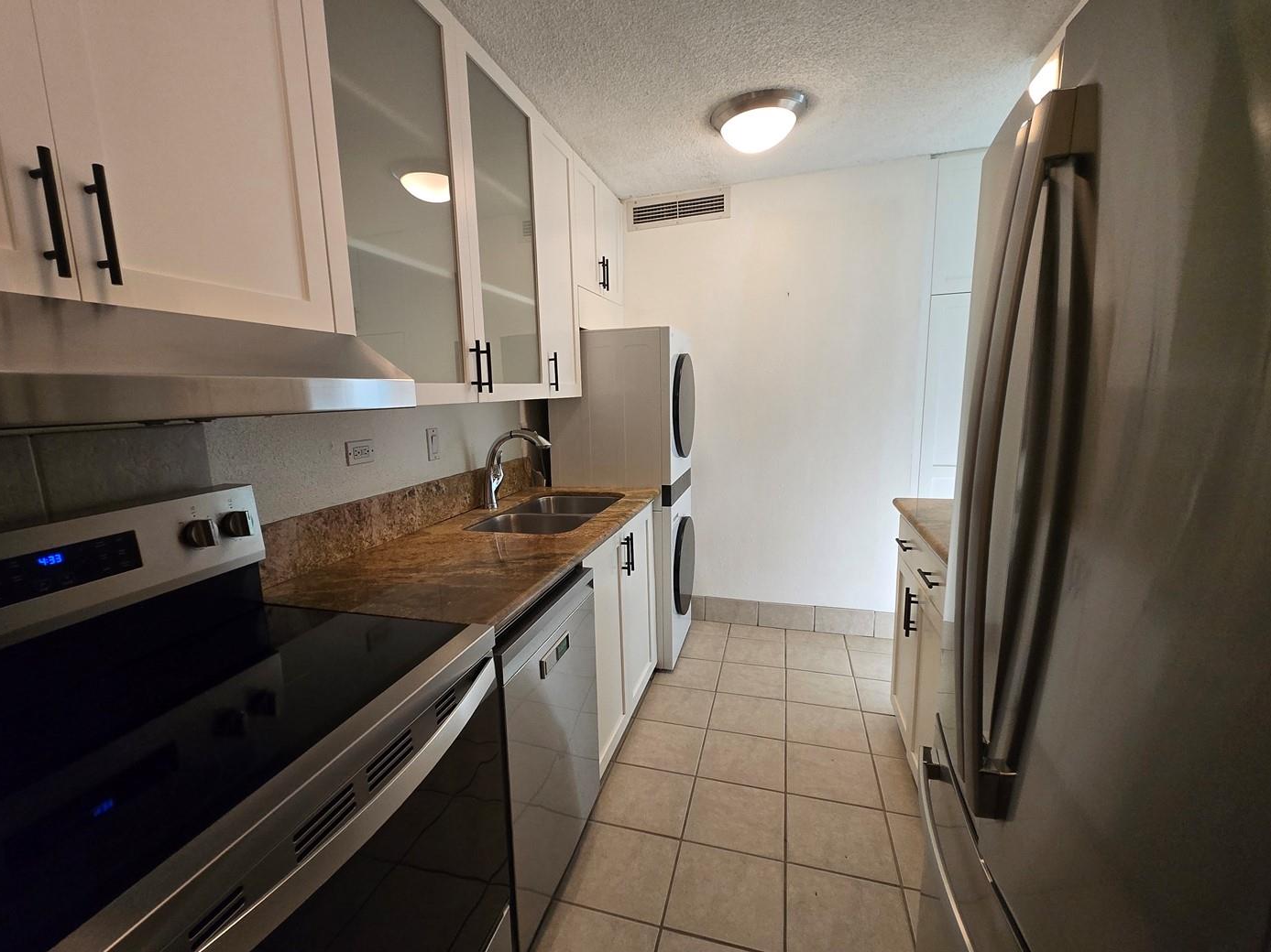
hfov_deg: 98.0
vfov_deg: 81.7
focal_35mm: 15
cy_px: 491
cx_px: 596
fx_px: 551
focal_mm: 1.7
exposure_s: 1/60
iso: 200
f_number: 2.2
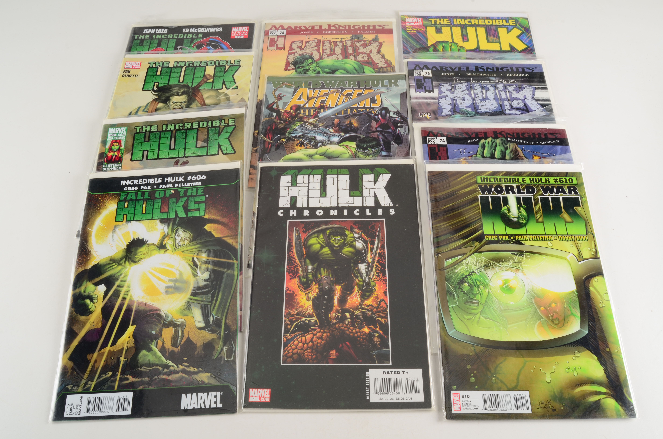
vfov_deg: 45.5
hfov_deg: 64.7
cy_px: 220
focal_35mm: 28
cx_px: 332
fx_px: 524
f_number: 22
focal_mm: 19
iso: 100
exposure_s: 1/160
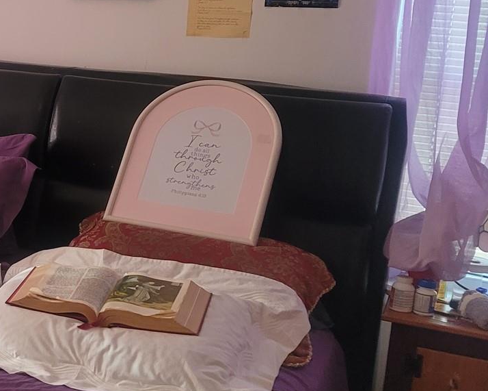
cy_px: 136
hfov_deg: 24.2
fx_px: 1011
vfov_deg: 21.8
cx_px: -124
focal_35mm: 70
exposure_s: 1/120
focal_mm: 7
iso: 320
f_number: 1.8
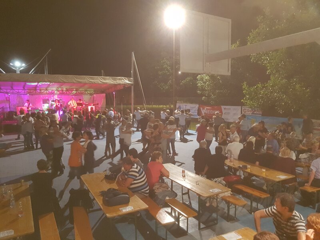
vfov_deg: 53.1
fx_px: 240
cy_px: 120
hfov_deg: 67.3
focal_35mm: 26
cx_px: 160
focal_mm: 4.2
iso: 800
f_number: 1.7
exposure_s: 1/33
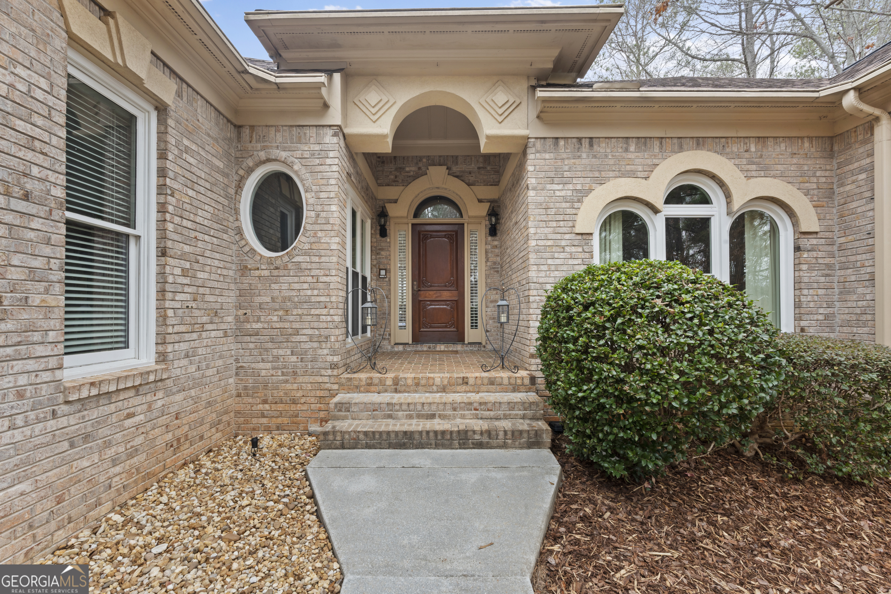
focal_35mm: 16
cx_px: 446
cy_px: 297
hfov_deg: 96.7
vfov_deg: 73.7
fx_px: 396
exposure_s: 1/13
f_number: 10
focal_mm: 16
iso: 400
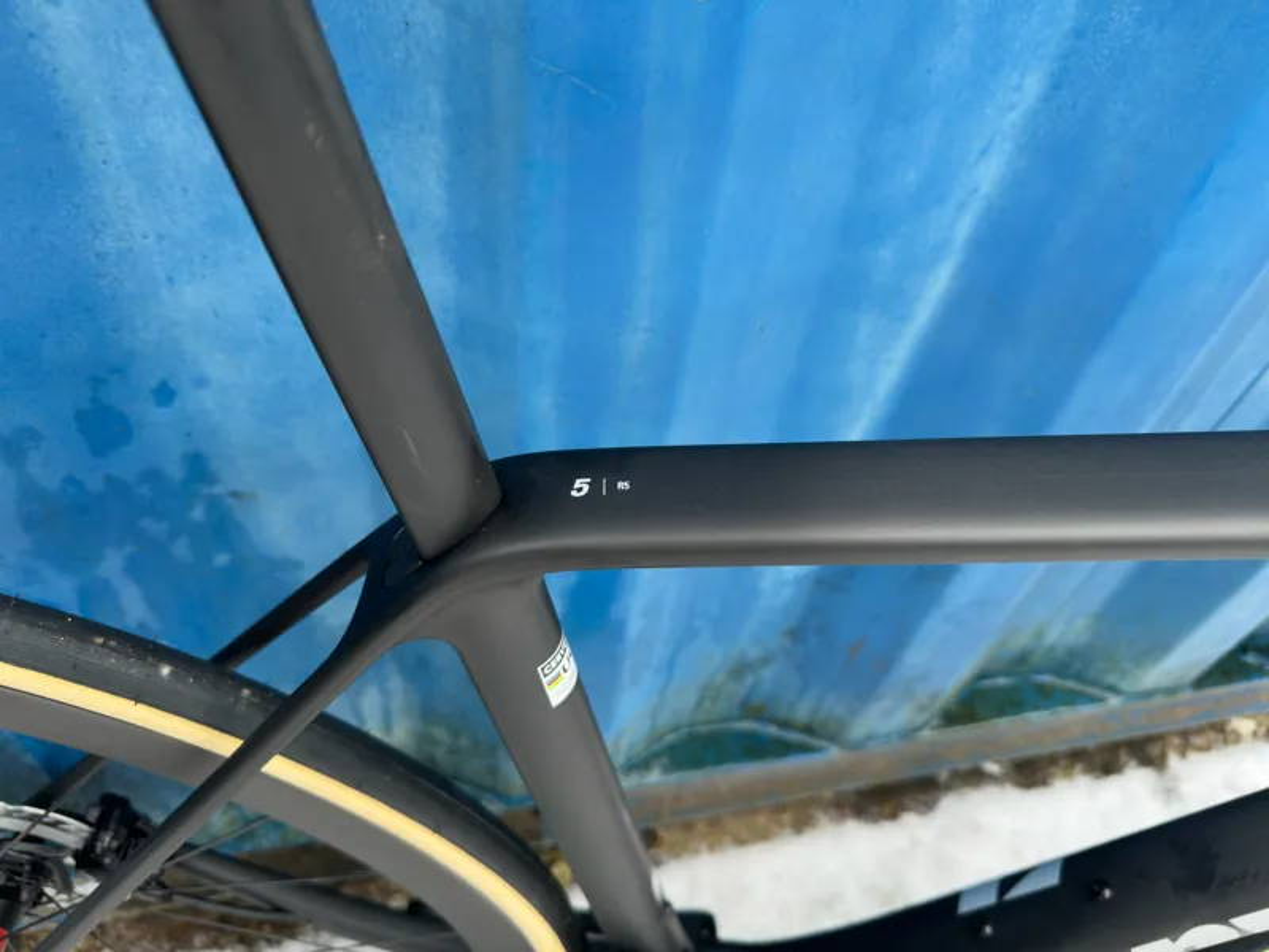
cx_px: 634
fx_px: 880
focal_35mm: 24
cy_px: 476
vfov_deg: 56.8
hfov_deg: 71.6
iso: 64
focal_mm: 6.86
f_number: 1.78
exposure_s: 1/154
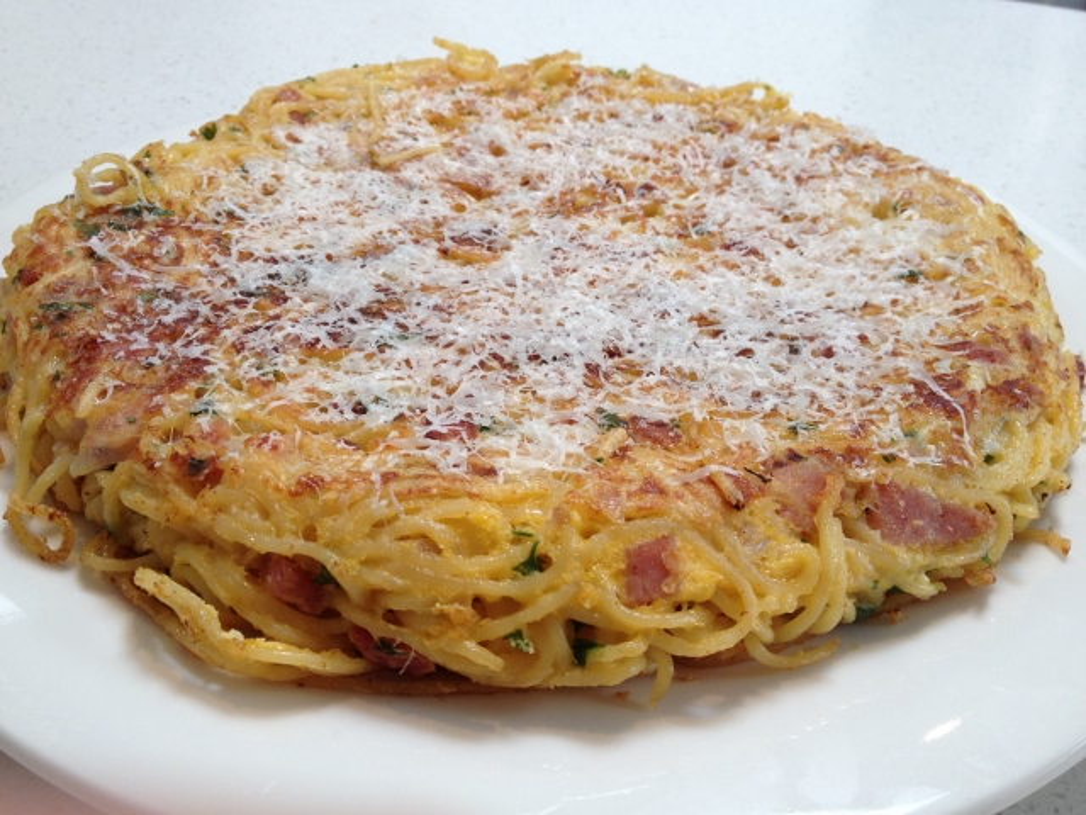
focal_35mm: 35
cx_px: 543
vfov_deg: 40.7
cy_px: 408
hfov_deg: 52.6
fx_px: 1098
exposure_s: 1/40
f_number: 2.4
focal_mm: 4.28
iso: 64
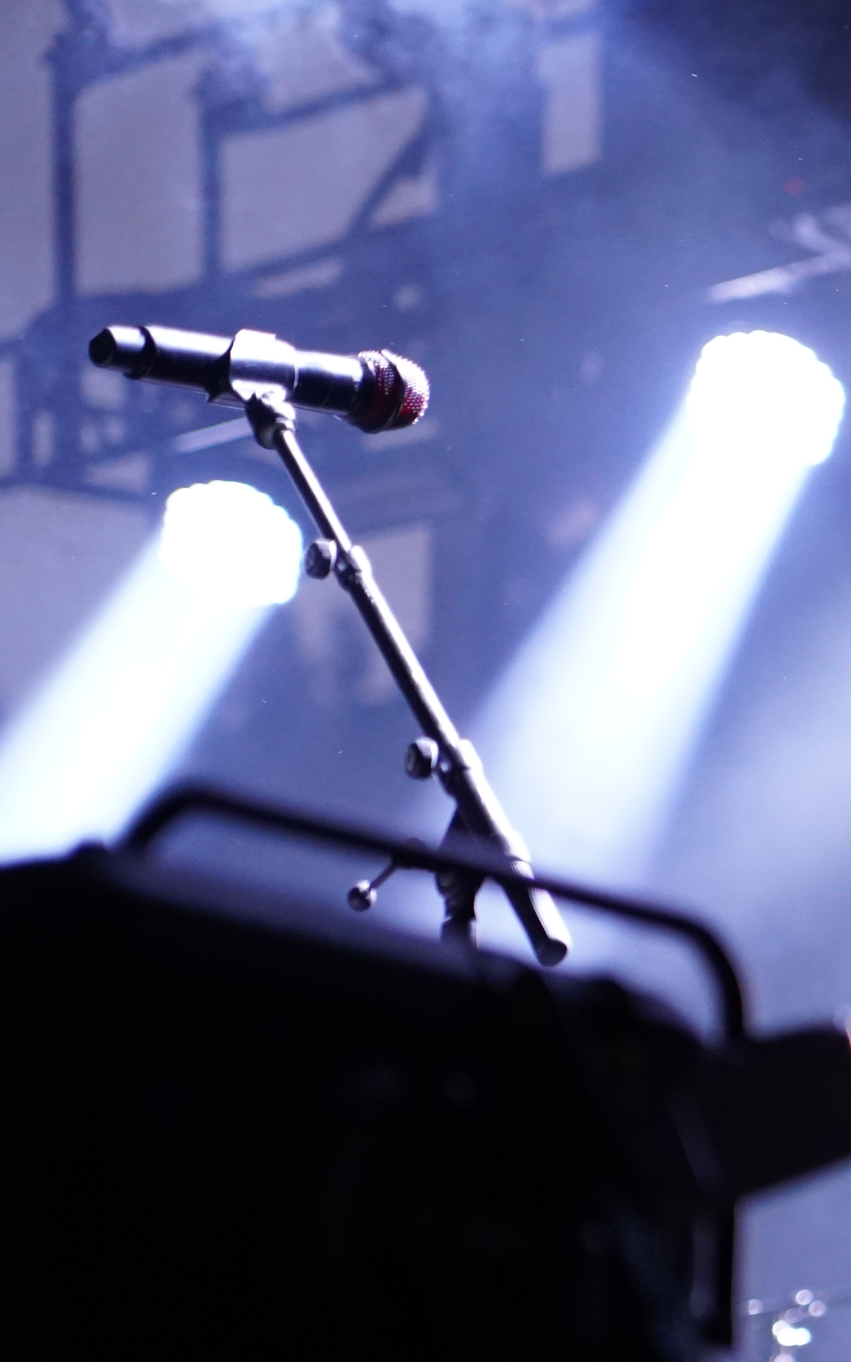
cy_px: 870
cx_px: 1272
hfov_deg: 6.1
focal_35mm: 214
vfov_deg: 9.8
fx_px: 7941
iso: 4000
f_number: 4
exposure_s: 1/160
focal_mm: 105
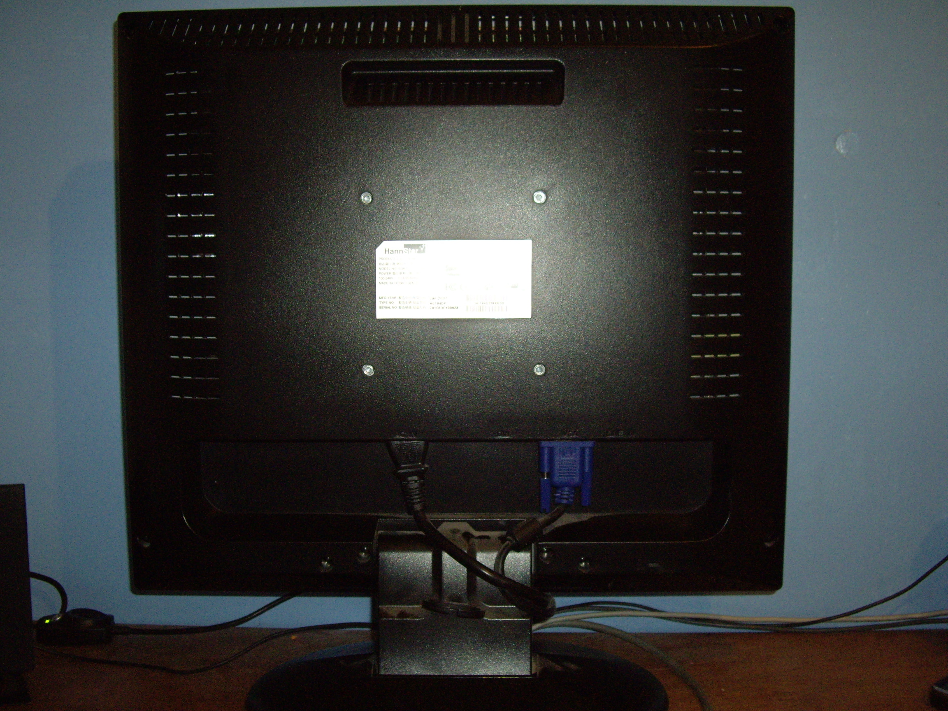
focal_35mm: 38
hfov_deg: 49.0
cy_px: 356
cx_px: 474
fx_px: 1041
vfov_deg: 37.7
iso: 400
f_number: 2.8
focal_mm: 7.9
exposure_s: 1/40
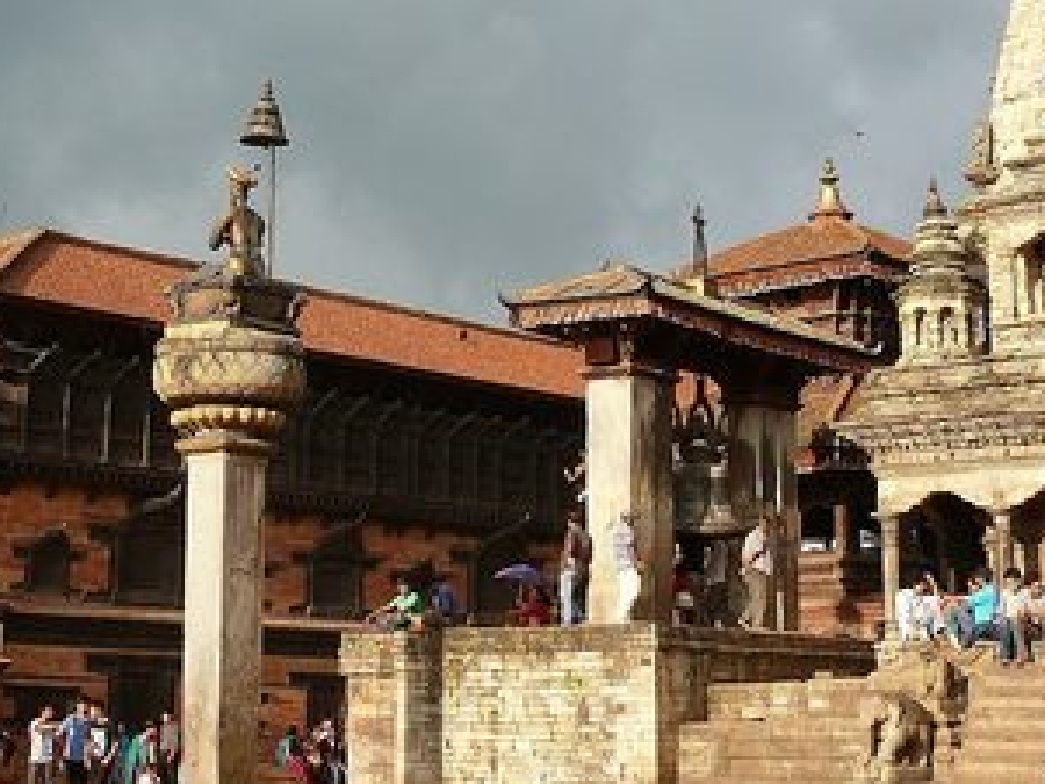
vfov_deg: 20.9
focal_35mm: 70
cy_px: 220
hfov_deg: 27.7
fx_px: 2113
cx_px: 411
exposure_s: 1/250
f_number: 4
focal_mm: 7.4
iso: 100
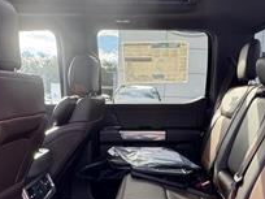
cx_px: 148
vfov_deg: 31.9
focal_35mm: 44
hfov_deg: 42.9
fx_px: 337
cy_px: 161
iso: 40
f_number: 2.2
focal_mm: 2.22
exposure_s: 1/114
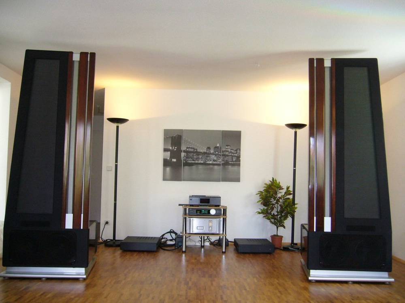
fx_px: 409
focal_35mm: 35
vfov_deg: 40.7
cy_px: 152
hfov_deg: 52.6
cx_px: 202
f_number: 2.8
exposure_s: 1/60
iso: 200
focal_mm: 5.8
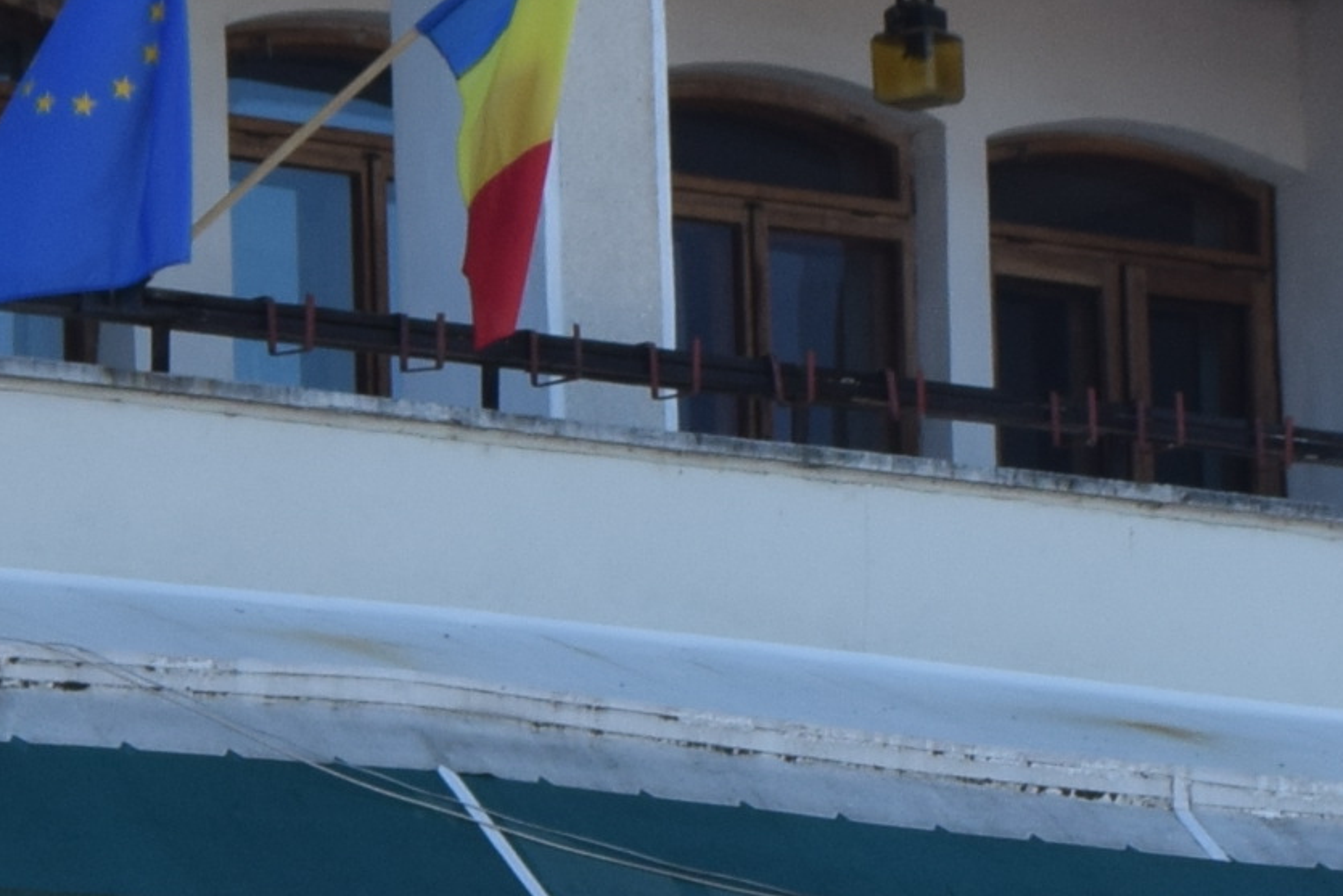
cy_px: 851
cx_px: 991
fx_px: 11454
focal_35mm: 307
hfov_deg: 6.7
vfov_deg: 4.5
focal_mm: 38
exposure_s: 1/250
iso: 250
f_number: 8
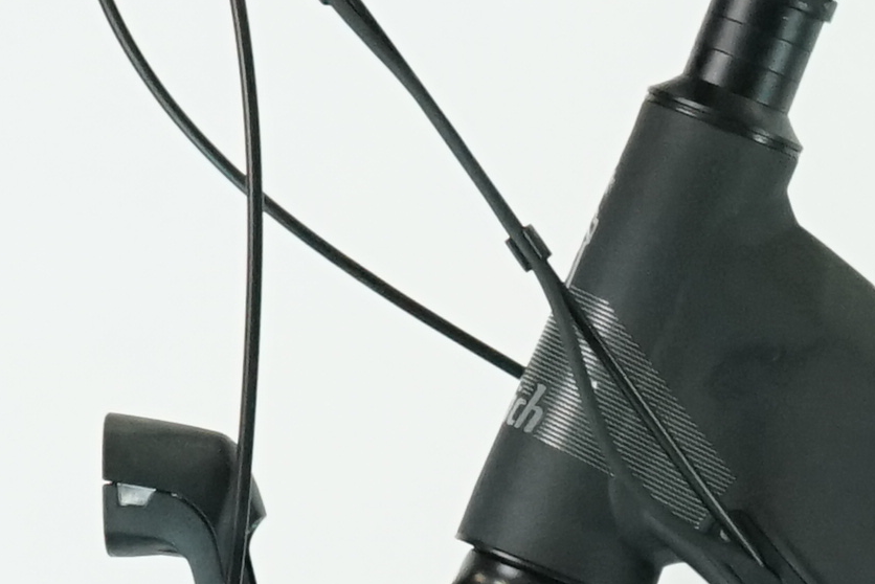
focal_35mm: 452
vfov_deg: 3.0
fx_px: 10989
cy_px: 1283
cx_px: 1734
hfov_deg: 4.5
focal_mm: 63
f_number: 7.1
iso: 2500
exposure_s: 1/200
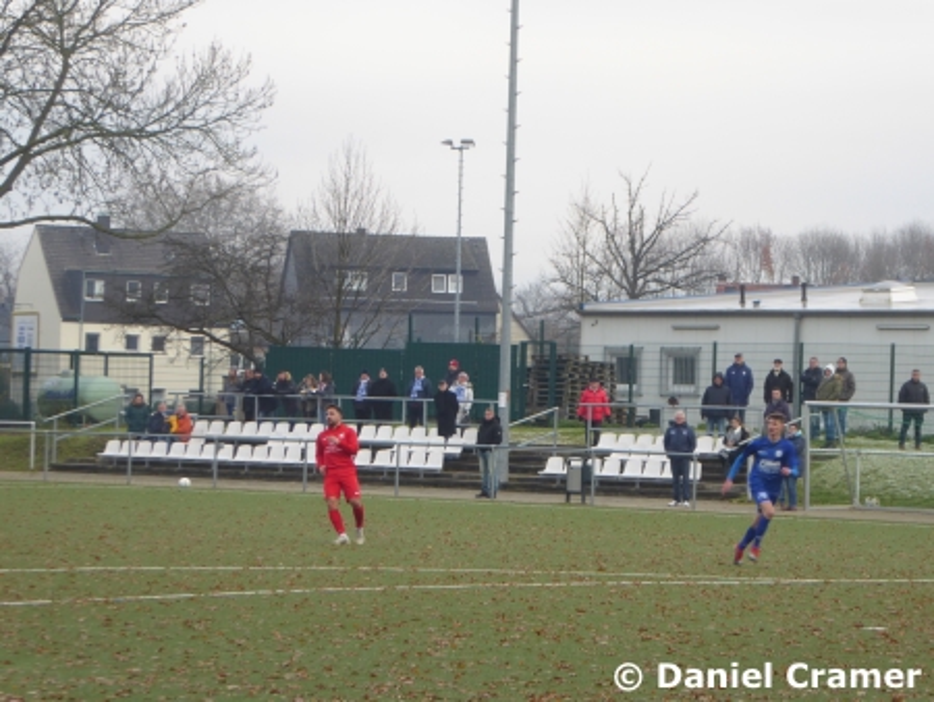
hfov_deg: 13.8
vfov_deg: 10.4
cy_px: 351
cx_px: 467
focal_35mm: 143
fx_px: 3860
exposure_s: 1/80
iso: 125
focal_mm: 25.6
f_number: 5.4
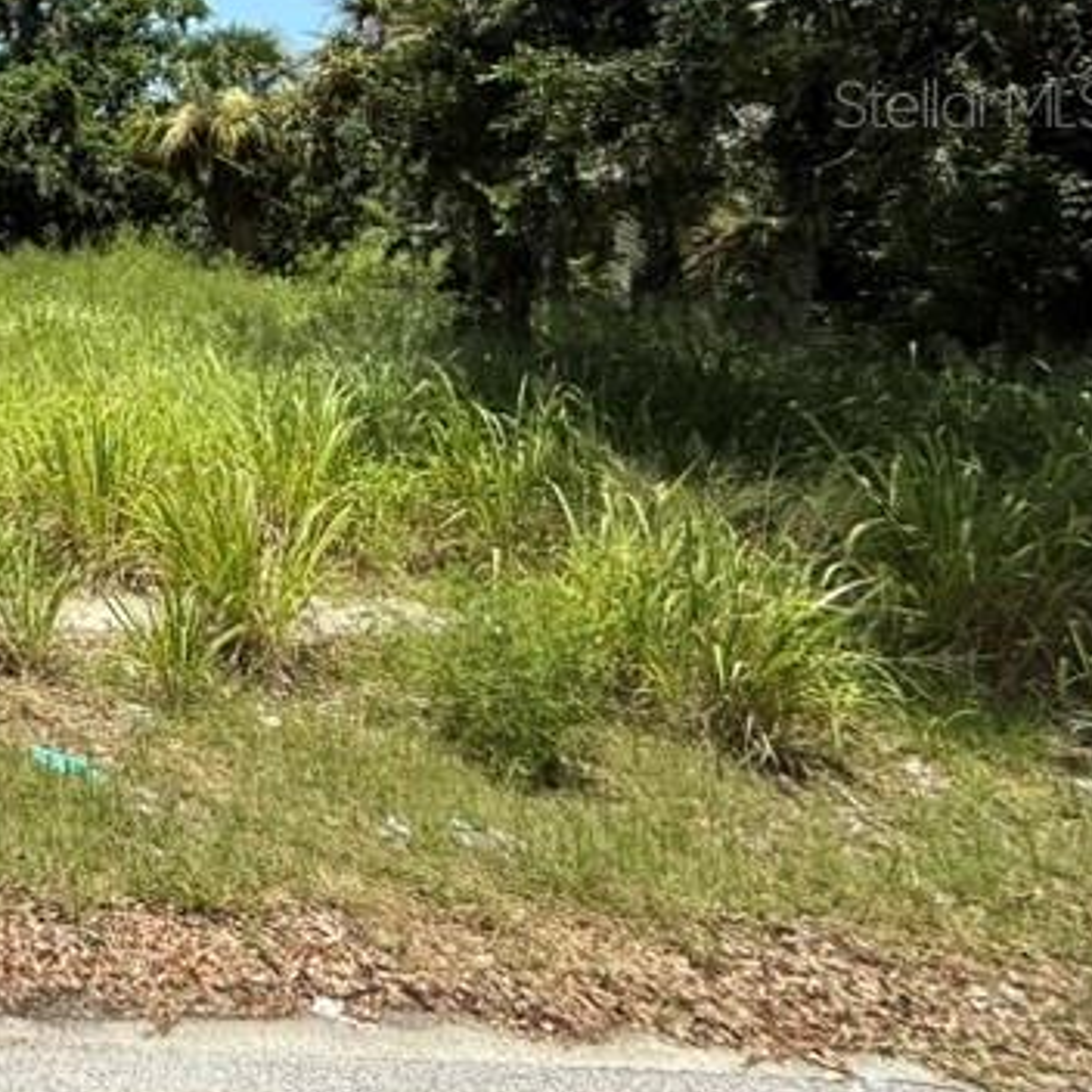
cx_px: -462
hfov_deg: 30.6
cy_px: 102
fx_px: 1285
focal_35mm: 36
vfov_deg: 42.2
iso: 50
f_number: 2.2
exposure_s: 1/1125
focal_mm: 2.22
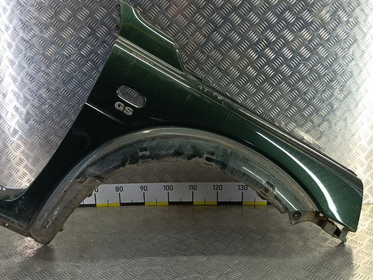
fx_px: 302
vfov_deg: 49.8
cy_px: 144
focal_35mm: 28
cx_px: 172
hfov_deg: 63.4
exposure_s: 1/50
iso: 122
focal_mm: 4.11
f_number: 1.6
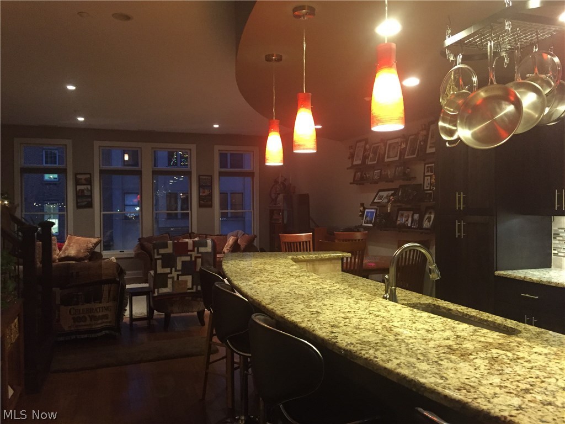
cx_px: 282
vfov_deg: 48.2
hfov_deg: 61.7
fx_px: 473
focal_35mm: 29
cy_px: 212
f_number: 2.2
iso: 250
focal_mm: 4.15
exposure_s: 1/30
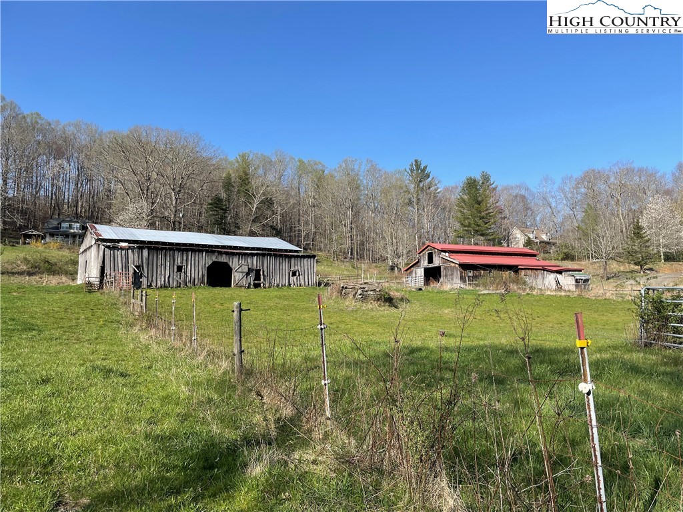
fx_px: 513
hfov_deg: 67.3
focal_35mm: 26
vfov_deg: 53.1
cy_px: 256
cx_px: 342
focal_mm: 4.2
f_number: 1.6
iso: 32
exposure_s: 1/2092
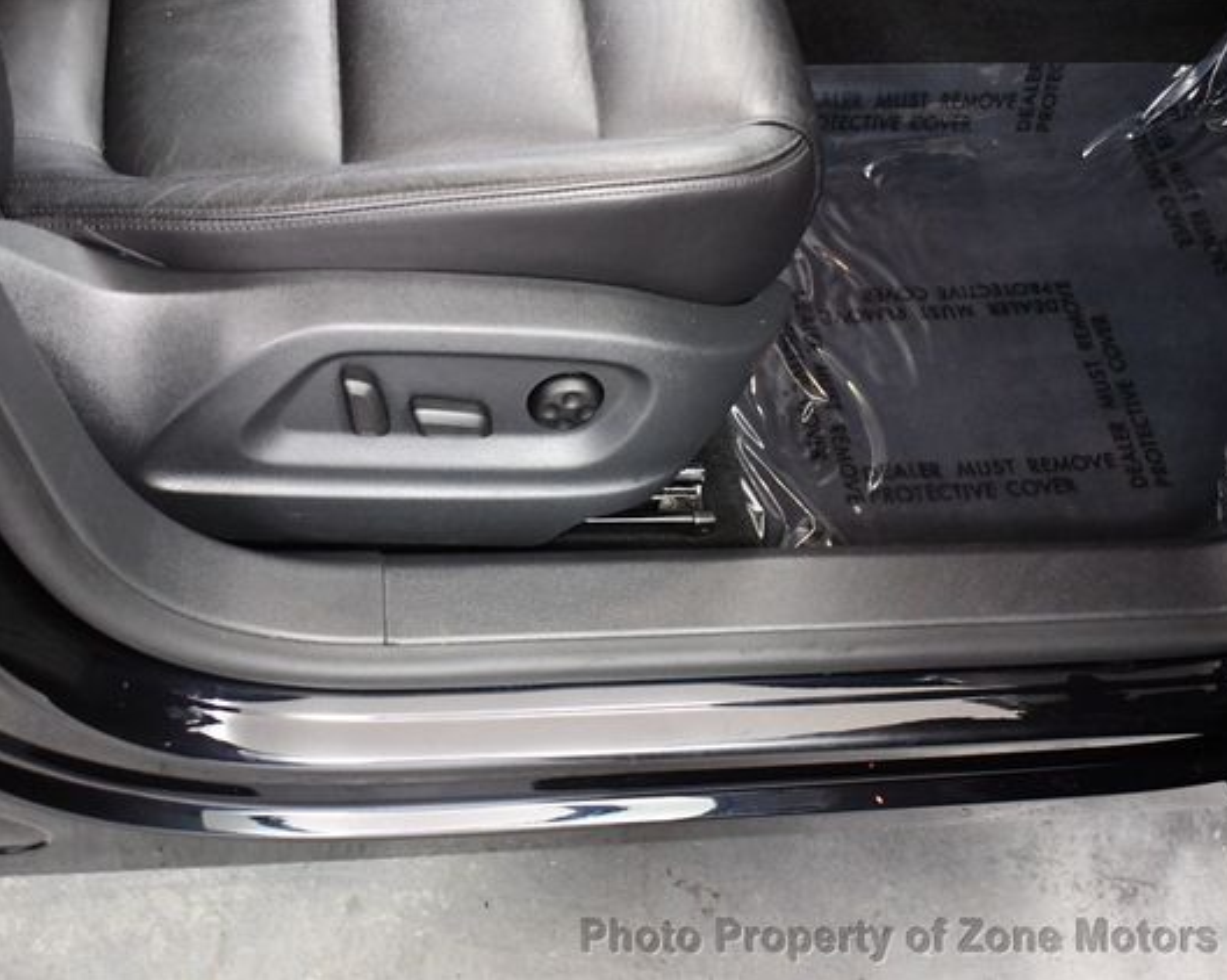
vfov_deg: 36.5
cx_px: 553
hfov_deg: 44.7
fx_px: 1488
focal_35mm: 41
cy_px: 485
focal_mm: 18
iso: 4000
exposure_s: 1/60
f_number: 3.5
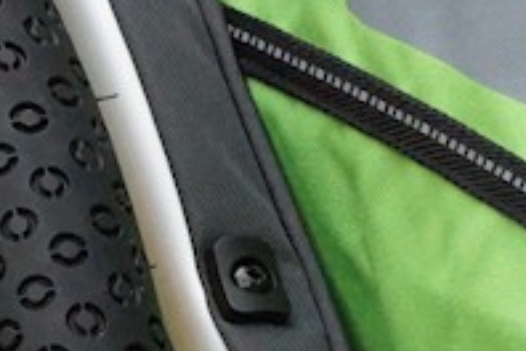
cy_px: 432
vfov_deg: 1.3
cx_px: 252
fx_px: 14924
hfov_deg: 2.0
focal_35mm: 1022
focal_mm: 135
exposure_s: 1/400
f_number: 11
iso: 3200
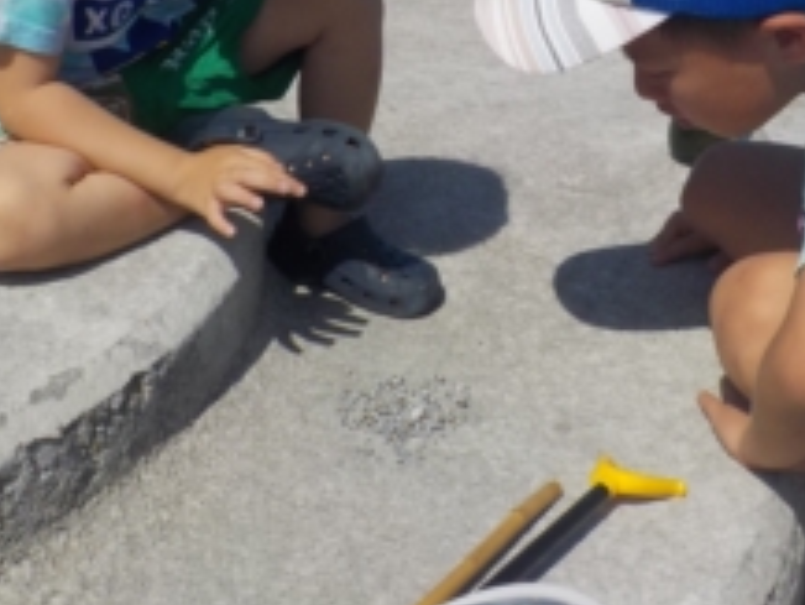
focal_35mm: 69
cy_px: 24
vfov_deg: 20.7
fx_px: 1605
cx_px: 530
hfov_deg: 28.0
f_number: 6.6
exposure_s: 1/800
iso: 125
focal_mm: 4.1
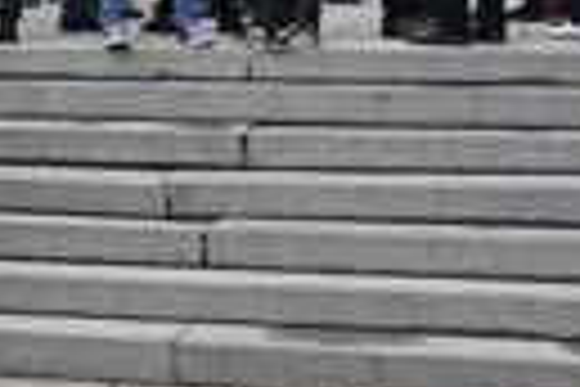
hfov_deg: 15.2
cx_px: -180
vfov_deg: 10.3
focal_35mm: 128
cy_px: -243
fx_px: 2062
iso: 1250
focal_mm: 24
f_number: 4.5
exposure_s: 1/2000
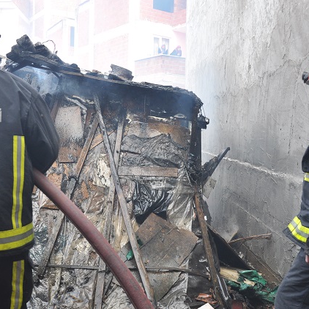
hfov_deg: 47.2
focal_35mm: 35
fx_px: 353
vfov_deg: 47.2
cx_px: 140
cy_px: 154
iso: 400
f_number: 5.6
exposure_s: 1/125
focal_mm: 18
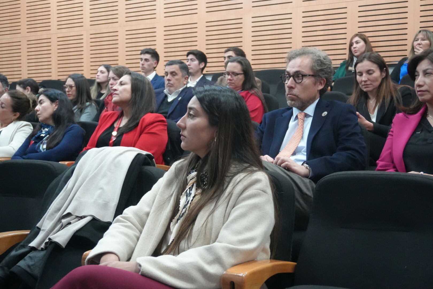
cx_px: 216
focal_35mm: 44
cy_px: 144
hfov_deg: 45.0
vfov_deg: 30.8
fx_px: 523
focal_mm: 29
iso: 6400
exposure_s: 1/125
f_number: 4.5
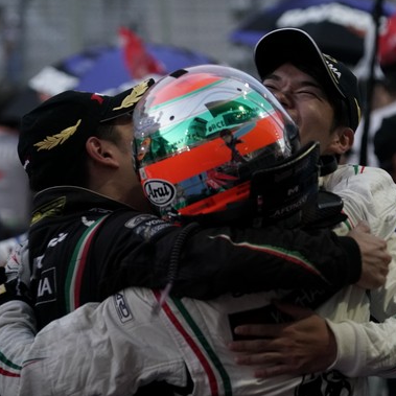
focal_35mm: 323
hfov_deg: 5.4
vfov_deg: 5.4
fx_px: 4180
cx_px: 200
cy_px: 193
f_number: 6.3
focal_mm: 200
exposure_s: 1/200
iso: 3200
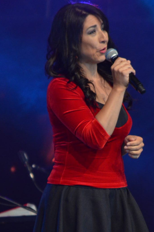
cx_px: 89
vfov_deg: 3.5
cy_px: 186
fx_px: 3790
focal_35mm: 588
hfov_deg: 2.3
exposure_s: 1/200
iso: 1600
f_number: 5.6
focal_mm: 200
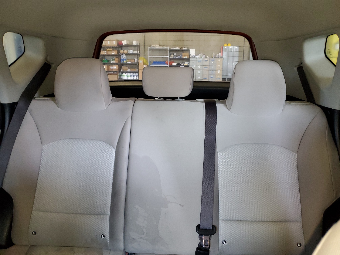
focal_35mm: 26
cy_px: 128
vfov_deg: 53.1
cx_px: 170
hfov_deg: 67.3
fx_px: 255
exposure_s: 1/60.2
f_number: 1.5
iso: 355
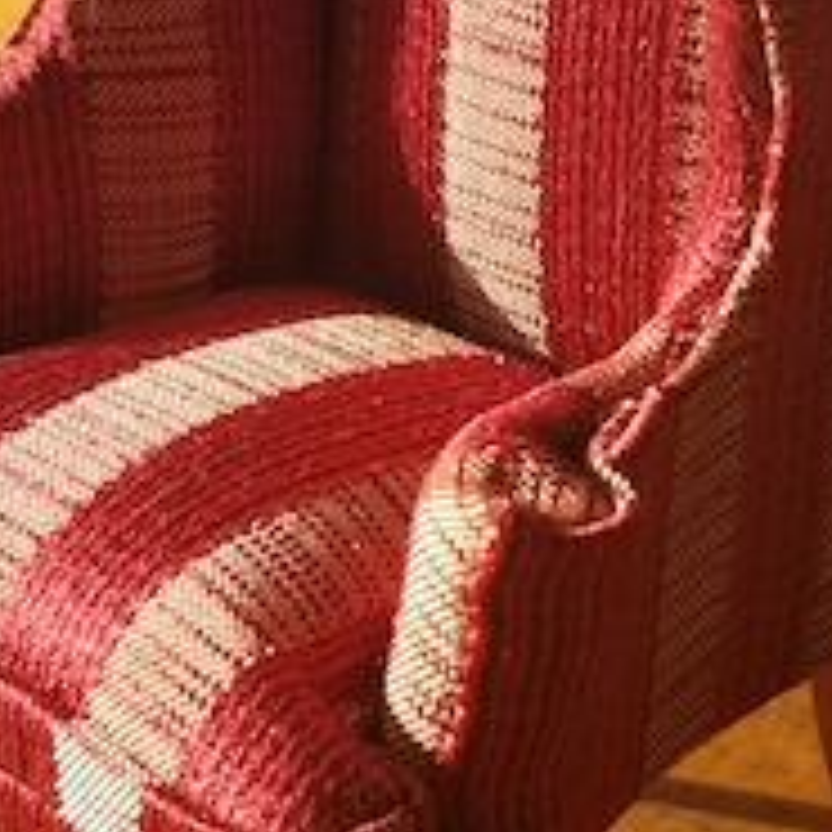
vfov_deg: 18.9
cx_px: 544
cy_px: 182
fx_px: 2475
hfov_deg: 19.0
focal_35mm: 91
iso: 50
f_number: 1.7
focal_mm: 4.3
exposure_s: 1/417
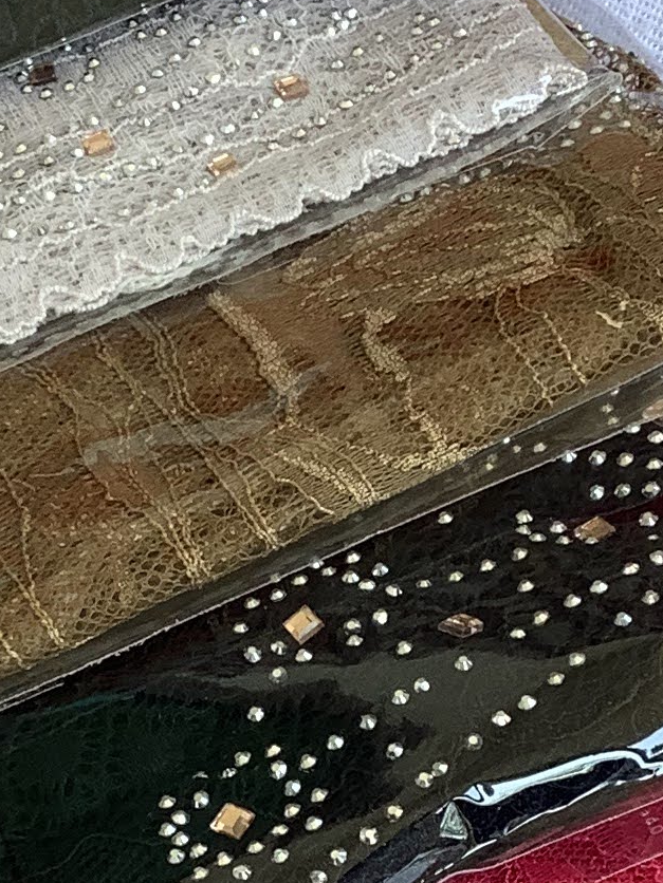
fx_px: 3090
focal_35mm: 121
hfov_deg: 12.2
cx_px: 273
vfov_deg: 16.1
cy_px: 728
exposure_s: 1/120
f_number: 2.4
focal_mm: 3.3
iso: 25
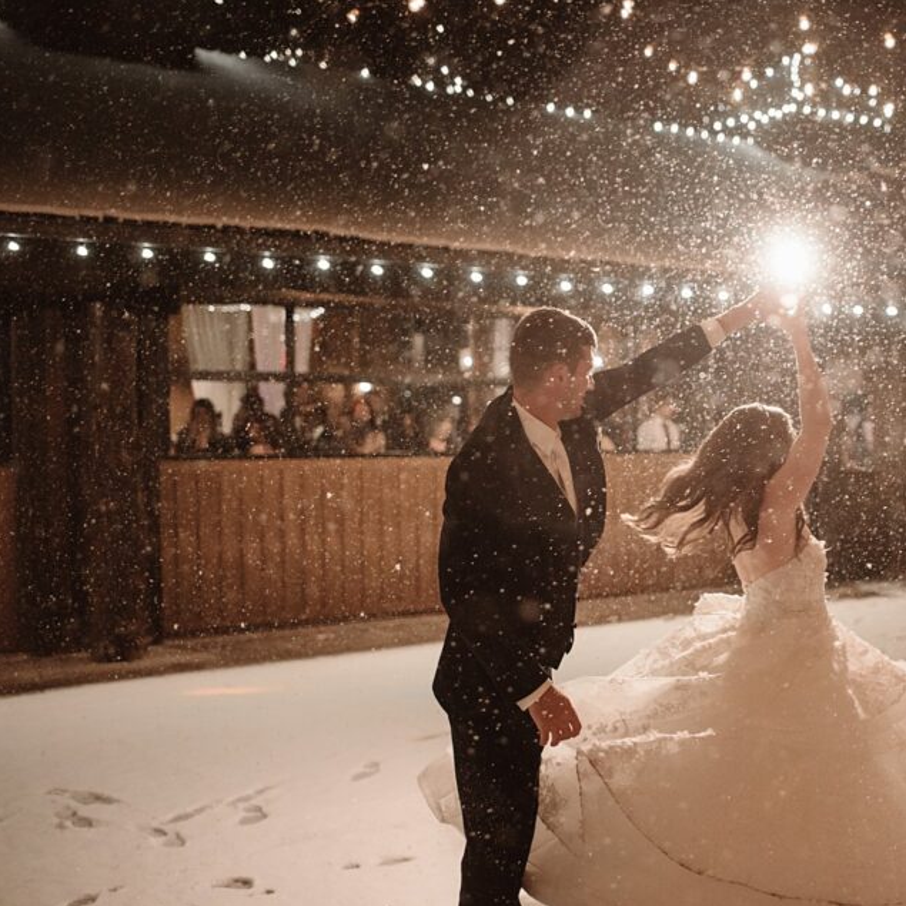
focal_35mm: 48
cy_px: 485
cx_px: 702
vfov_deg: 35.3
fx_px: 1421
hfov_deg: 34.5
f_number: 2
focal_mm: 35
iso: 1250
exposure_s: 1/500
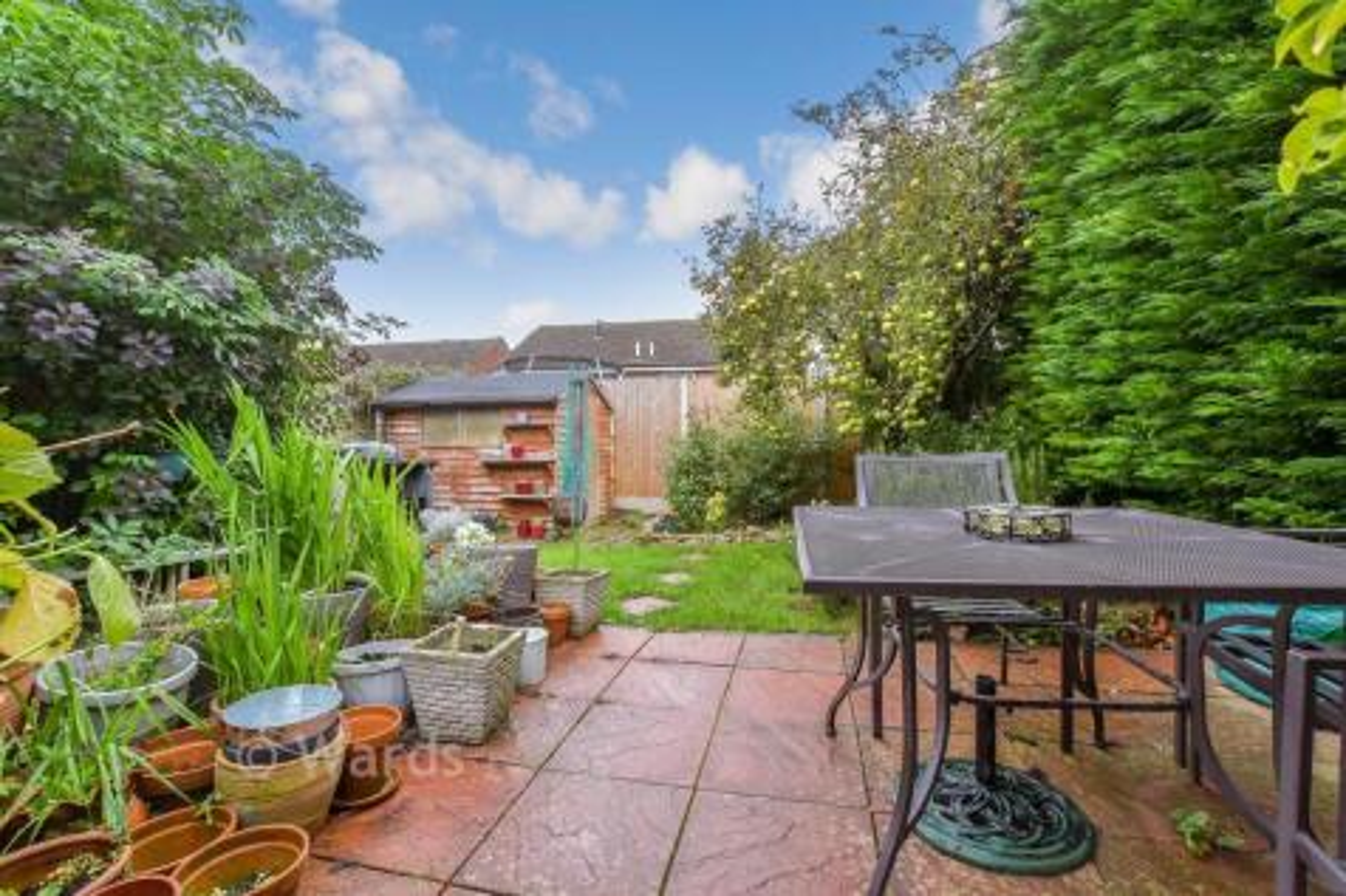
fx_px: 561
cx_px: 673
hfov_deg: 100.4
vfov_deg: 77.3
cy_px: 448
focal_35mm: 15
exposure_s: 1/40
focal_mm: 10
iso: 200
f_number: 8
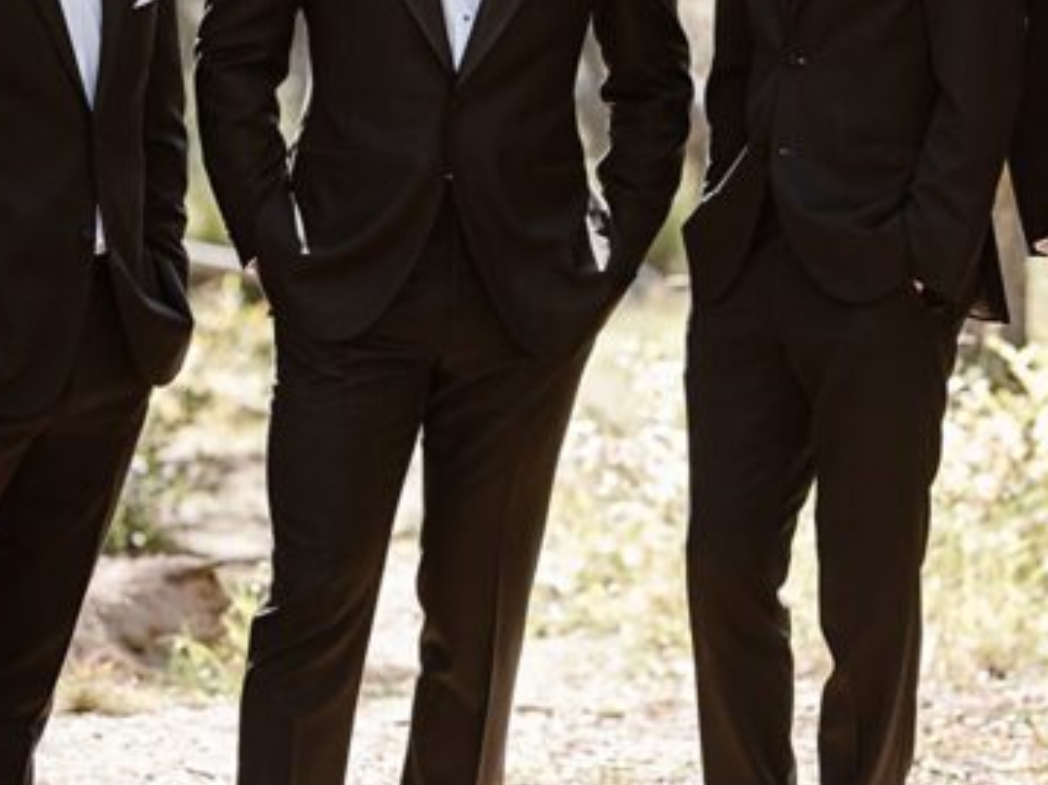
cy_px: 174
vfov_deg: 6.4
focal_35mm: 233
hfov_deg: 8.5
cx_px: 569
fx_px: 7052
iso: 200
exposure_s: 1/640
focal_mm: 85
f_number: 2.5
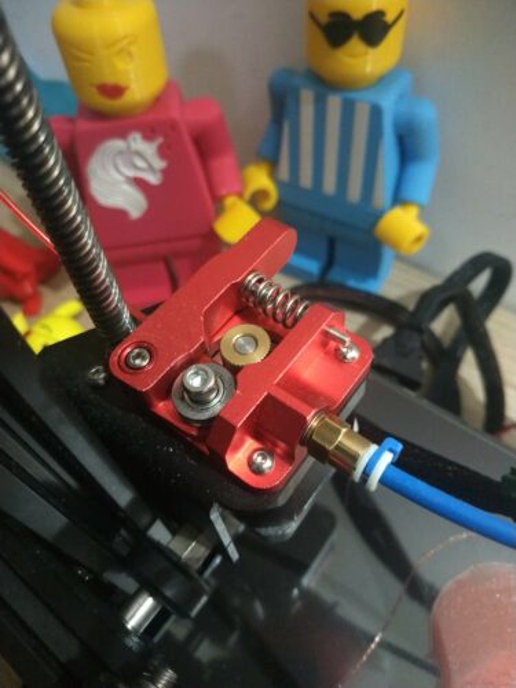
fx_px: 477
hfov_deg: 56.8
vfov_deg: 71.6
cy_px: 344
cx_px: 258
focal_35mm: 24
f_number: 1.9
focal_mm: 3.94
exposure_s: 1/20
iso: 1000
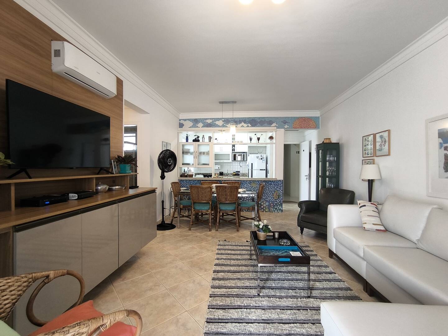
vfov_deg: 78.1
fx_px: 207
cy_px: 168
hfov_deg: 94.5
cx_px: 224
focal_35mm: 16
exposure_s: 1/30
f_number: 2.2
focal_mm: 1.65
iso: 160
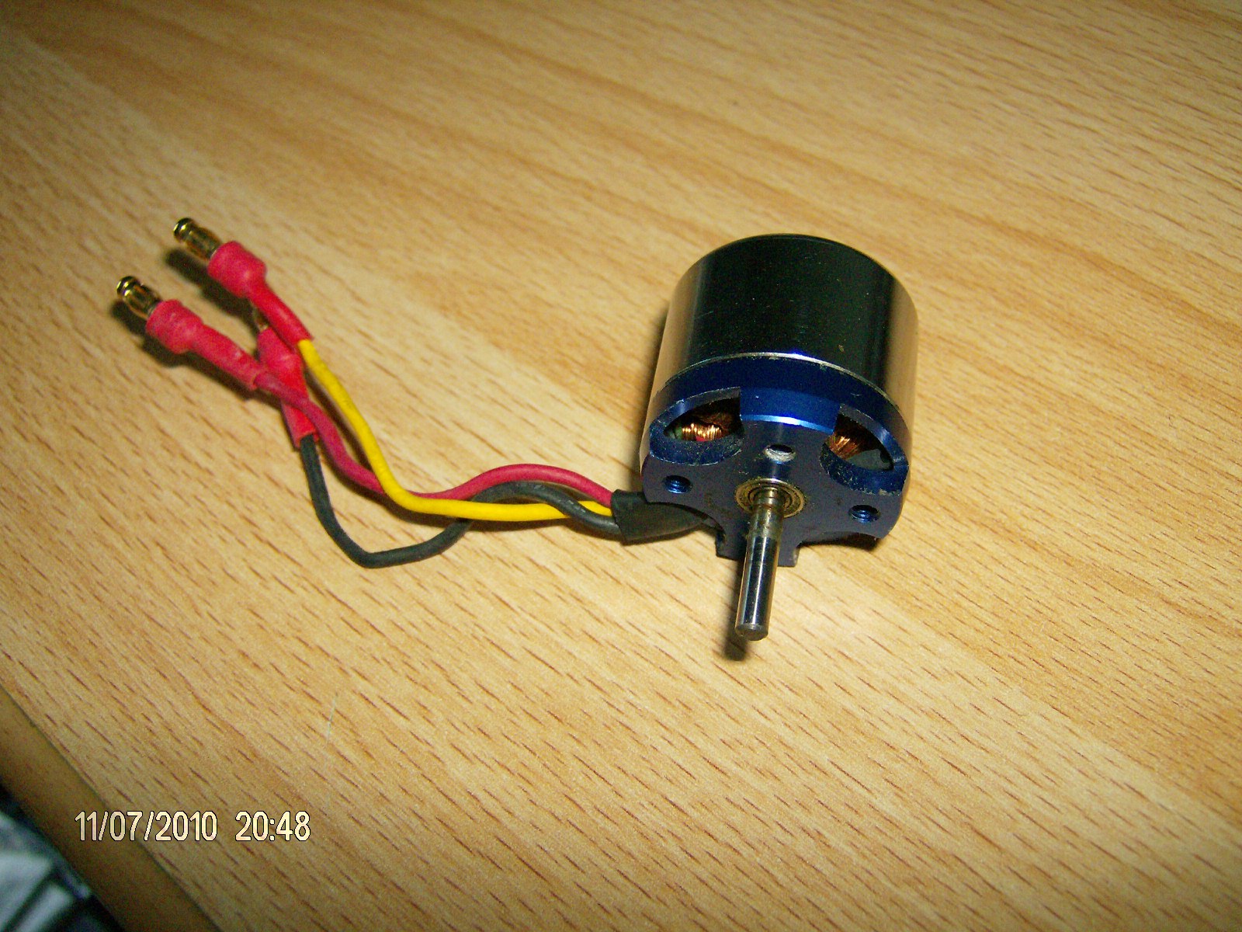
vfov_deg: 39.7
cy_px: 466
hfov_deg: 51.4
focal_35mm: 36
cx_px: 621
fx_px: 1292
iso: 200
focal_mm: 6
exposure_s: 1/60
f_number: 2.8
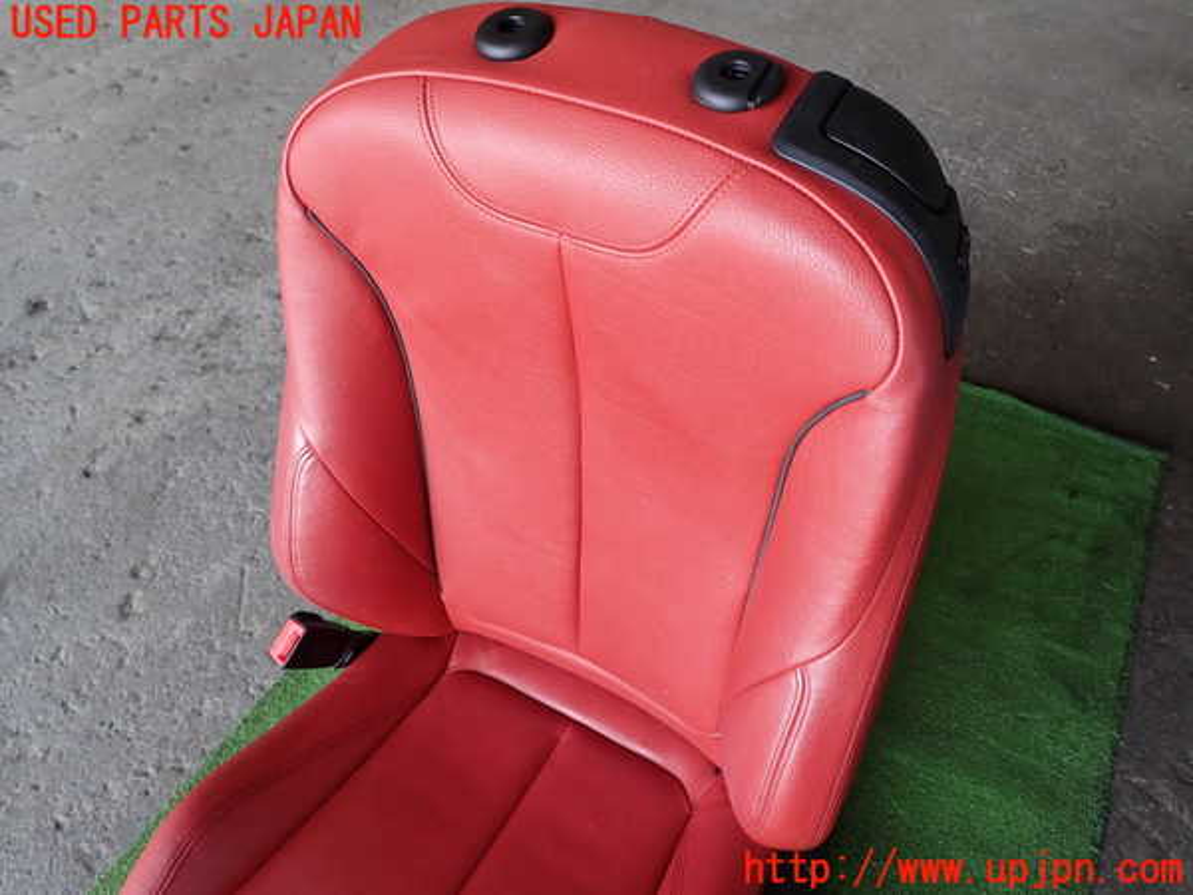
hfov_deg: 69.4
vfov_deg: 54.9
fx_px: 862
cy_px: 448
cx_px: 596
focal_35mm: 25
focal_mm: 4.5
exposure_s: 1/60
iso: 100
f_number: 2.8
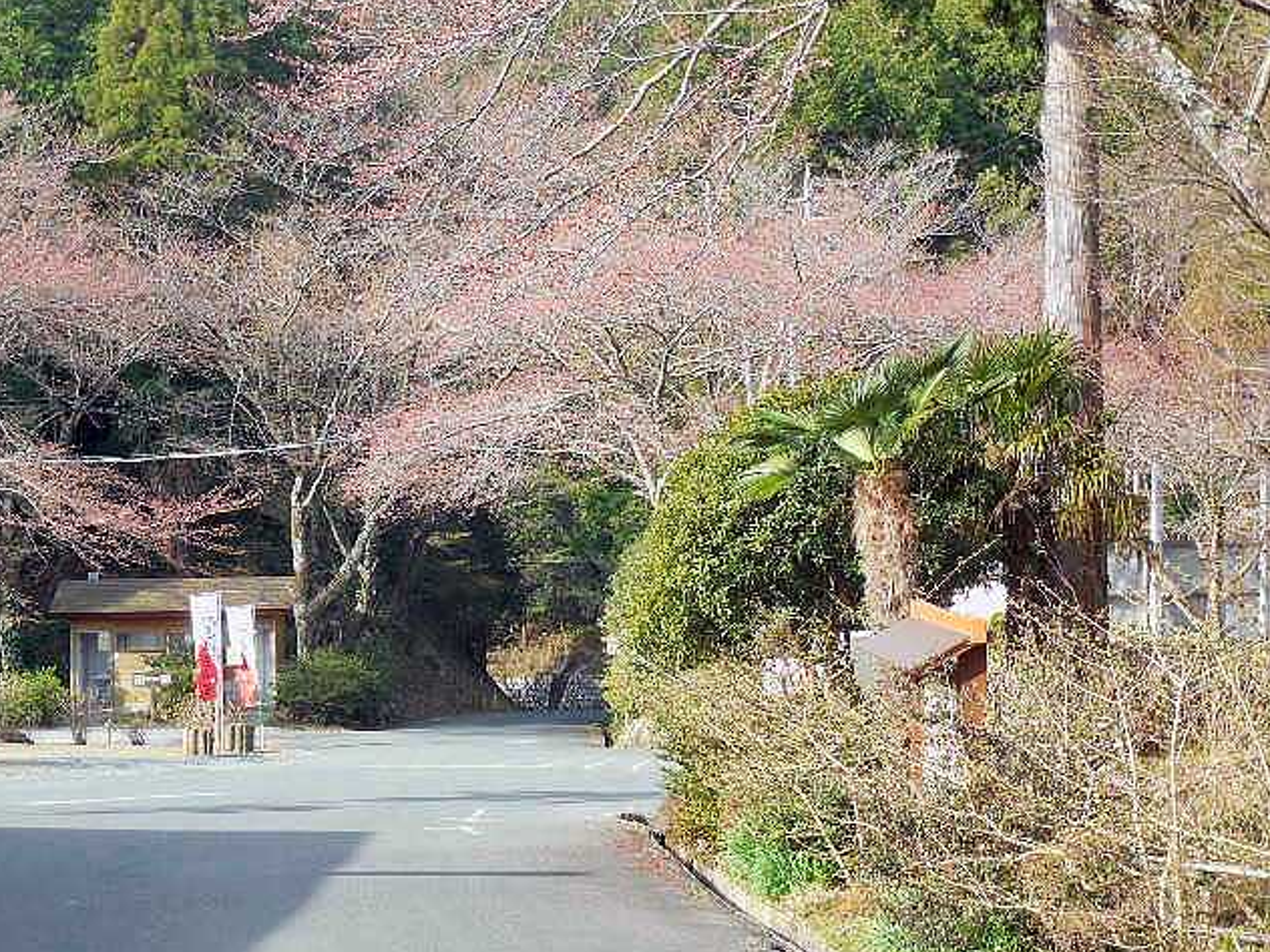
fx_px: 2898
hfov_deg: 24.7
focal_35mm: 79
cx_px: 633
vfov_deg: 18.7
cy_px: 476
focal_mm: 14.1
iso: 125
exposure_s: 1/125
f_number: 4.5
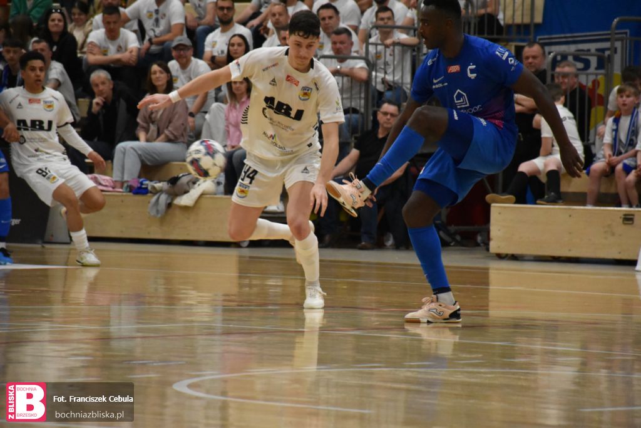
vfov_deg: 6.5
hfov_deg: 9.8
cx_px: 320
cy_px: 214
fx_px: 3739
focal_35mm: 210
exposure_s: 1/500
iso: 6400
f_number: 5.6
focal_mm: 140
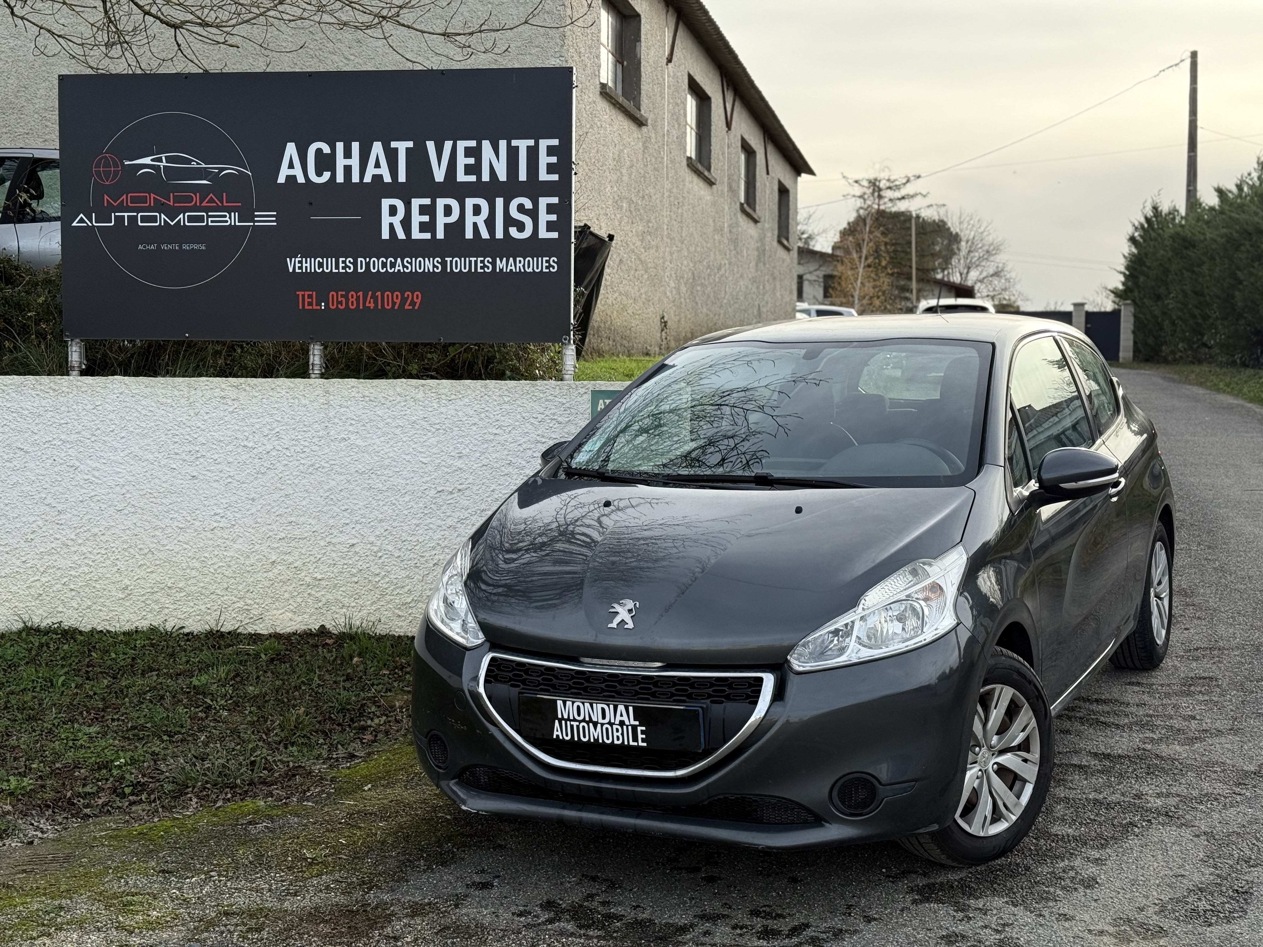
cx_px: 632
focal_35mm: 48
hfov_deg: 39.7
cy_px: 474
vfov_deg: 30.3
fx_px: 1751
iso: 80
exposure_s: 1/1543
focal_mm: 6.76
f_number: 1.78
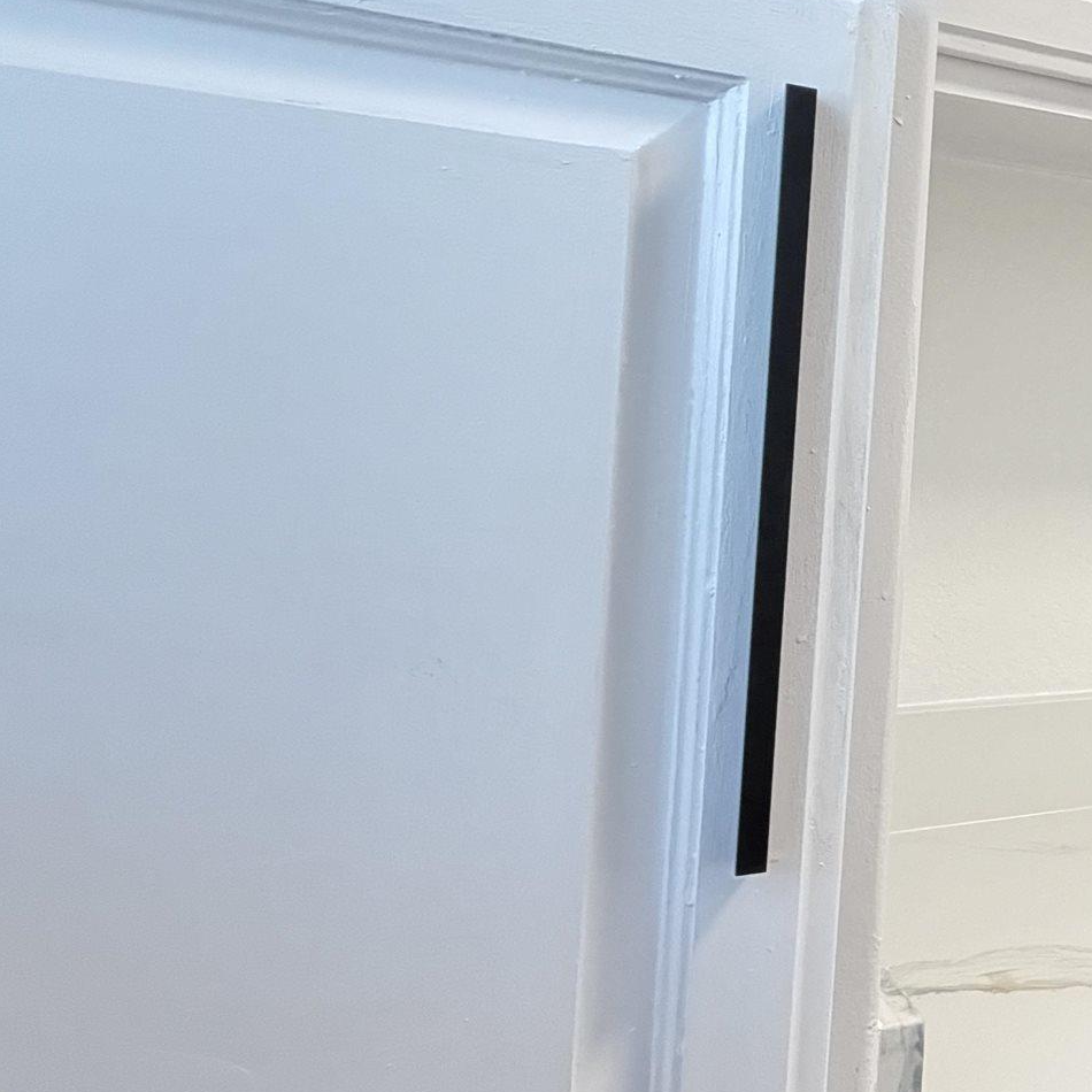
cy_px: 428
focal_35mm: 40
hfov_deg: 27.4
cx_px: 1672
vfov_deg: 41.6
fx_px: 1428
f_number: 2.2
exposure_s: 1/60
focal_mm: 2.22
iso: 500
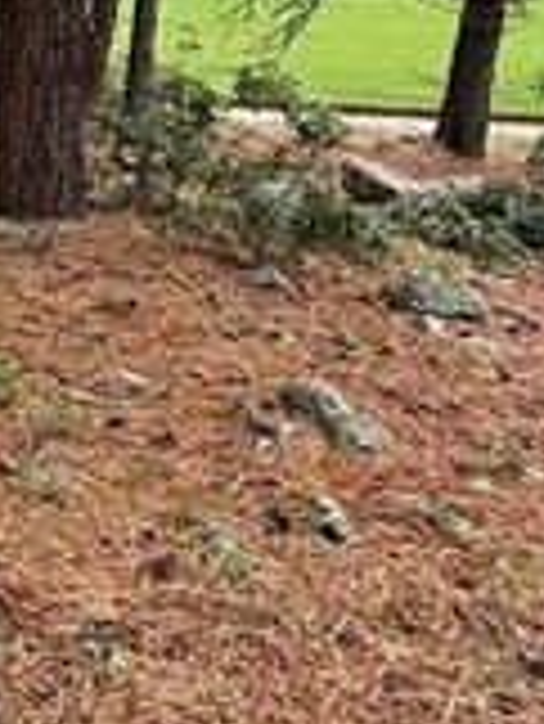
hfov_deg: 20.6
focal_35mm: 58
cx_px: -328
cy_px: 38
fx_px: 1214
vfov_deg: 31.3
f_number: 2.2
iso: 64
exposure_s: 1/189
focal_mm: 2.22
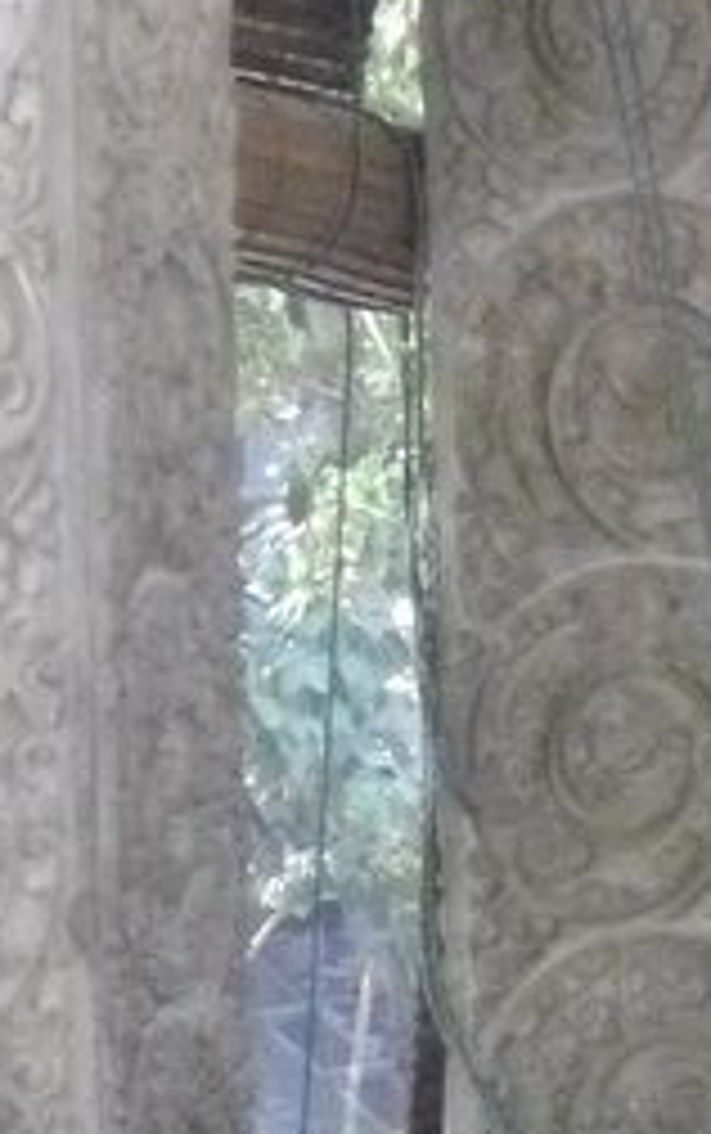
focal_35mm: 486
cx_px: 1634
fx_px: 15033
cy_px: 950
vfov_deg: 4.3
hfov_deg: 2.7
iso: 800
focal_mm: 18.6
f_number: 5.2
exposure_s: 1/125
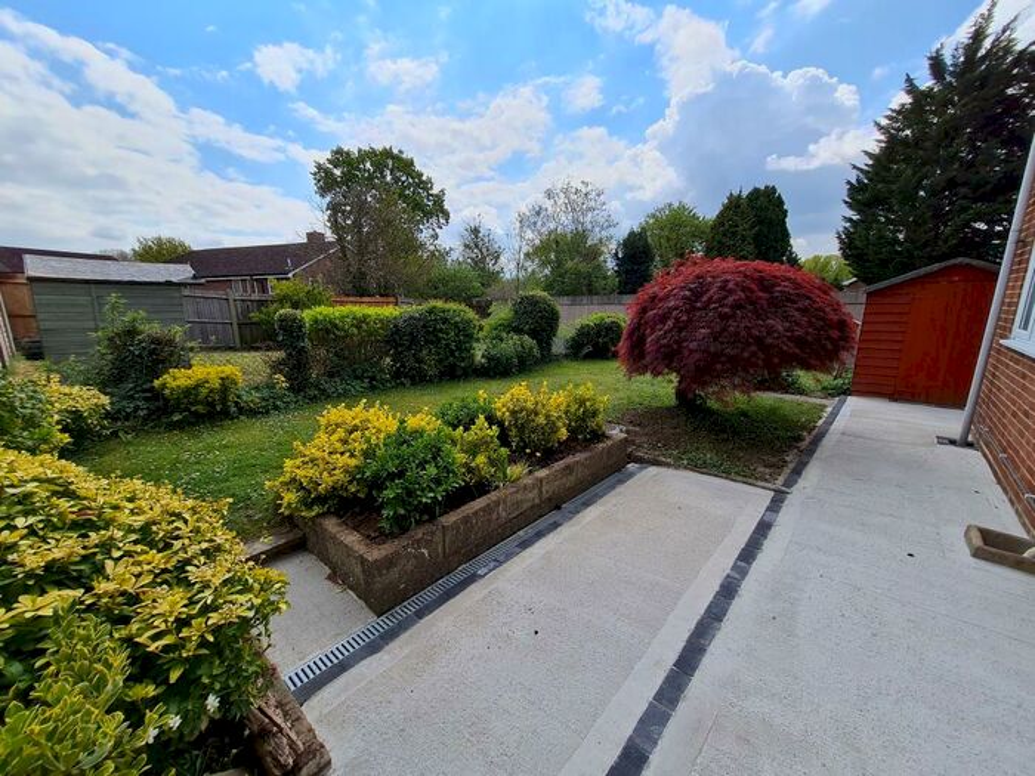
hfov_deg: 106.2
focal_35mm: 13
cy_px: 388
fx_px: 389
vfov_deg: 89.9
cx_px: 518
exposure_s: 1/1580
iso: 50
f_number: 2.2
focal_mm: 1.74
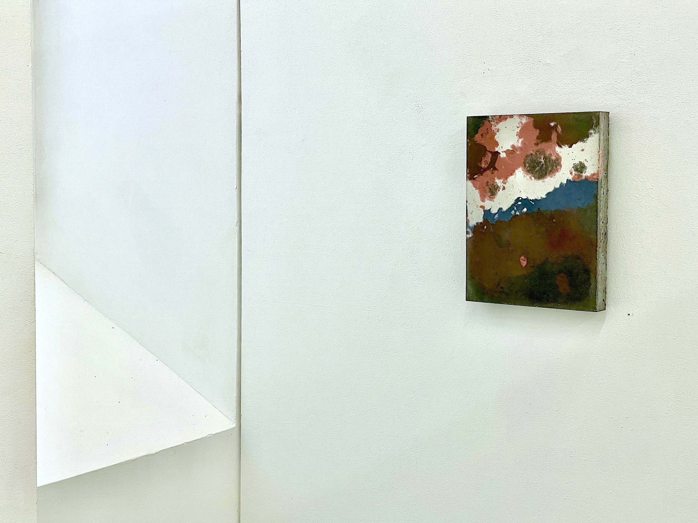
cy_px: 262
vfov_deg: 28.0
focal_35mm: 52
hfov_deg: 36.8
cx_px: 349
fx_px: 1048
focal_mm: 6
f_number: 2
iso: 80
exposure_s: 1/100
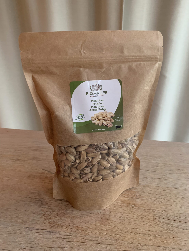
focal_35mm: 26
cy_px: 126
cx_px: 94
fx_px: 189
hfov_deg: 53.1
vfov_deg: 67.3
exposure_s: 1/50
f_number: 1.8
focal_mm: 4.25
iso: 400
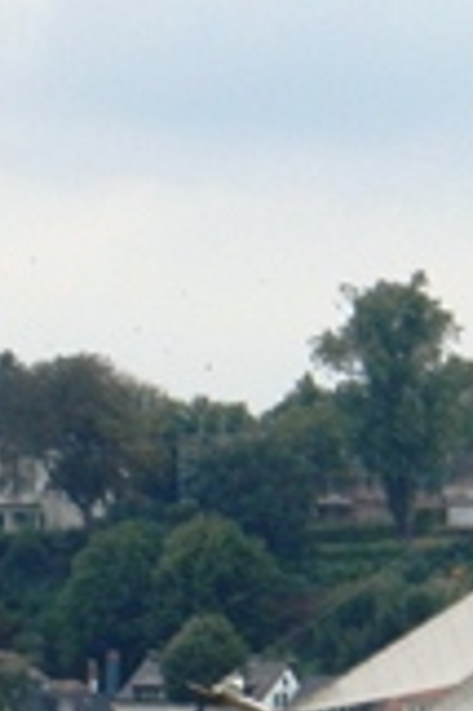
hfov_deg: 3.6
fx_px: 7445
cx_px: 1136
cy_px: 389
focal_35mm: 377
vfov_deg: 5.5
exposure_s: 1/400
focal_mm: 16.3
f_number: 4.9
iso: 160
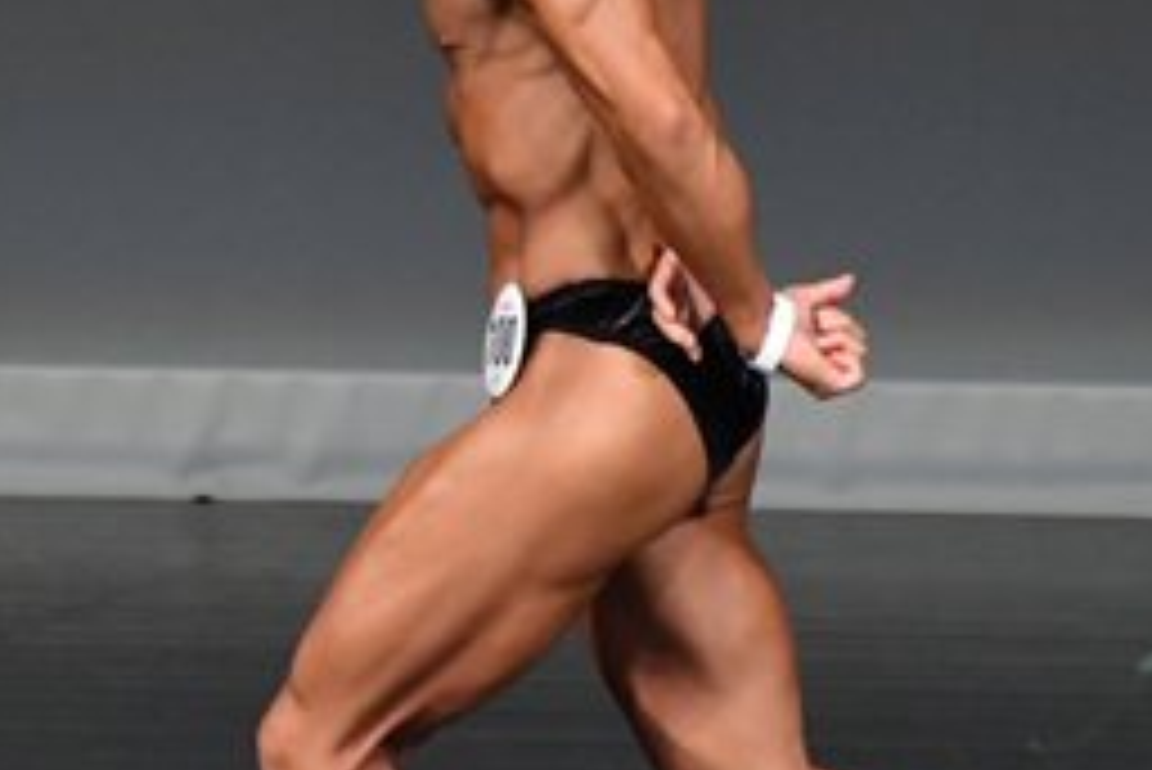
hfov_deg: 2.0
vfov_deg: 1.3
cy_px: 252
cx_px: 493
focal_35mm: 1044
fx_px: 33425
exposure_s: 1/400
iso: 4000
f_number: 5.6
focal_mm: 230
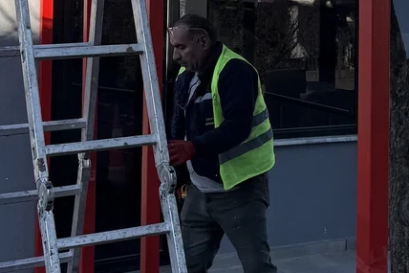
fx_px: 795
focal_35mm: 70
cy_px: -22
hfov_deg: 26.6
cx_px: 449
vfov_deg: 18.7
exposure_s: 1/1653
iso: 80
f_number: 1.78
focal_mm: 6.76
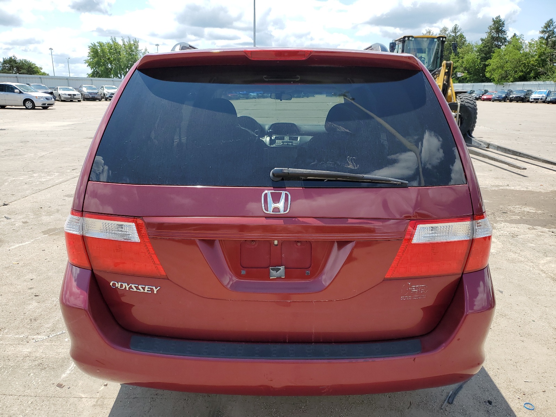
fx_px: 418
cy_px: 208
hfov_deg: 67.3
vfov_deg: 53.1
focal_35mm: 26
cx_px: 278
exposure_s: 1/2000
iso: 50
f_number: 1.5
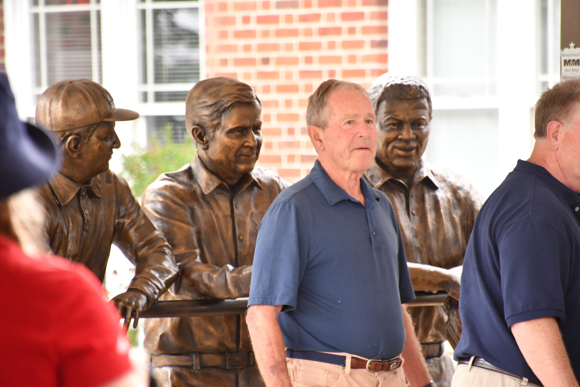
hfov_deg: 4.6
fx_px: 7250
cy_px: 194
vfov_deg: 3.1
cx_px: 290
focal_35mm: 450
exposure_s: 1/160
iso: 1600
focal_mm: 300
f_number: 6.3
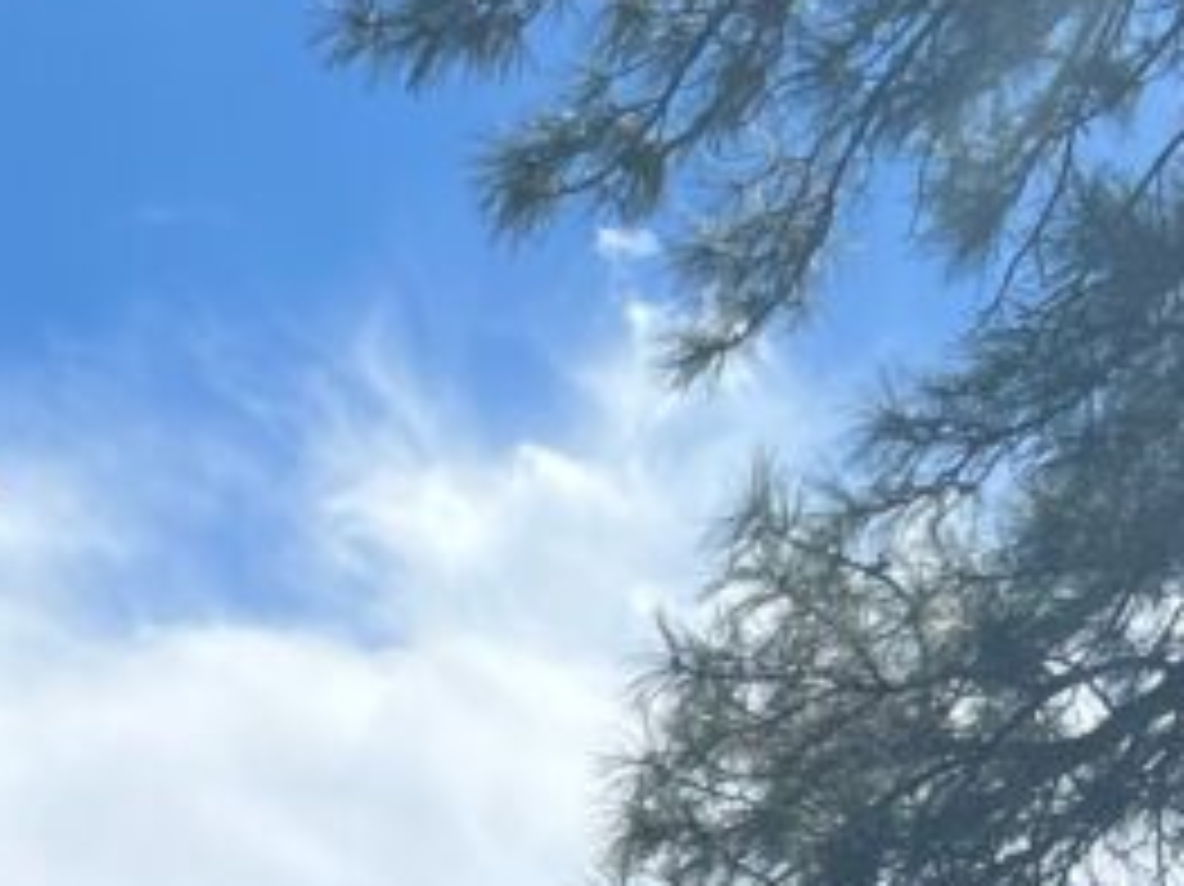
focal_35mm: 152
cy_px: 1237
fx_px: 5197
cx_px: 45
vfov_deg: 9.5
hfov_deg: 12.9
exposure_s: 1/3571
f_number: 1.5
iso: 50
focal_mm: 5.7
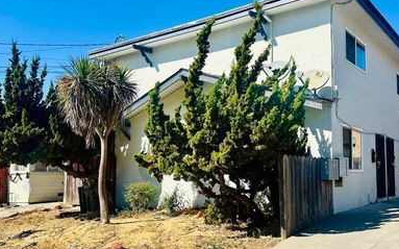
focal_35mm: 36
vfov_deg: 35.2
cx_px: 241
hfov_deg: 53.6
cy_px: 147
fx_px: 391
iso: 50
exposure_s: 1/3460
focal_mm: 5.7
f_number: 1.5
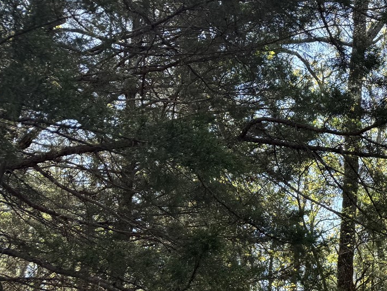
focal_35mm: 64
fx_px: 716
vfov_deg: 22.1
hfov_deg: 25.7
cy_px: 290
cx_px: 511
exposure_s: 1/739
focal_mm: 6.76
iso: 80
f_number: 1.78
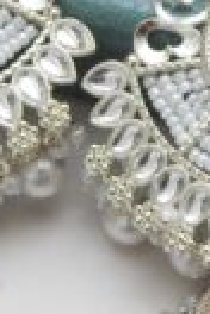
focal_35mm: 147
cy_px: 107
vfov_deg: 13.9
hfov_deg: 9.3
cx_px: 124
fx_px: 1286
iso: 360
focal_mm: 5.6
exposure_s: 1/30
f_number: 3.2
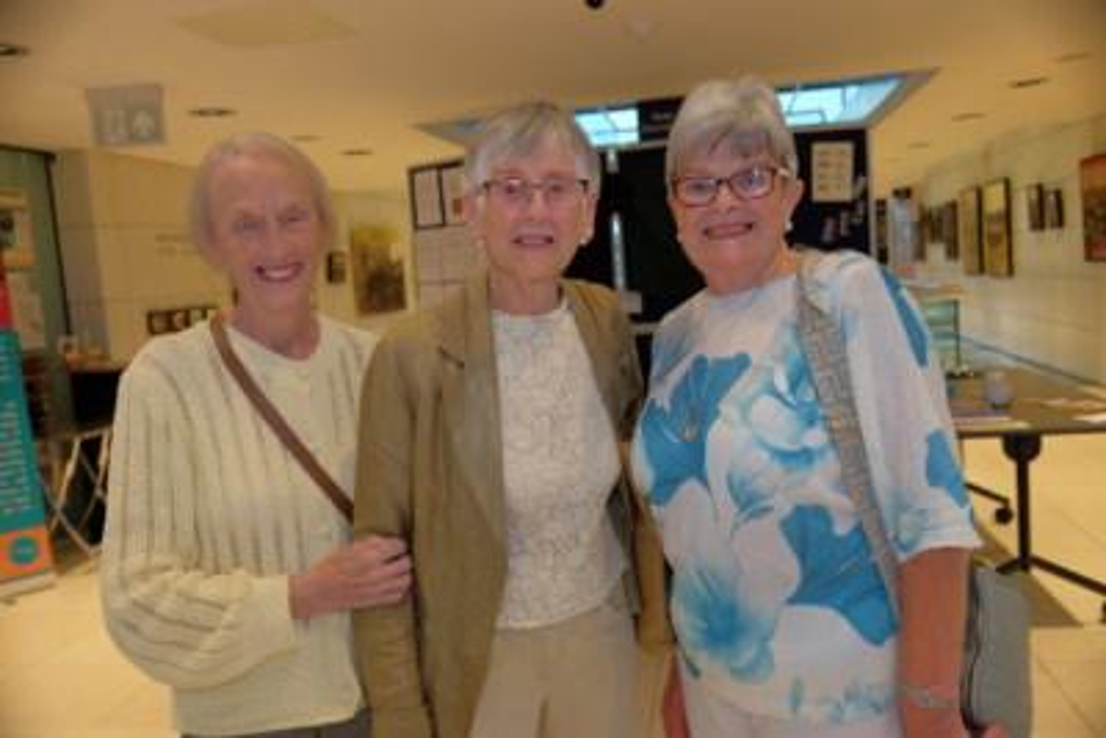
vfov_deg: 42.4
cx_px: 553
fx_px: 953
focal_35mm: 31
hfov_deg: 60.3
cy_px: 369
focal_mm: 20.5
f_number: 4
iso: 1000
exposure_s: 1/125
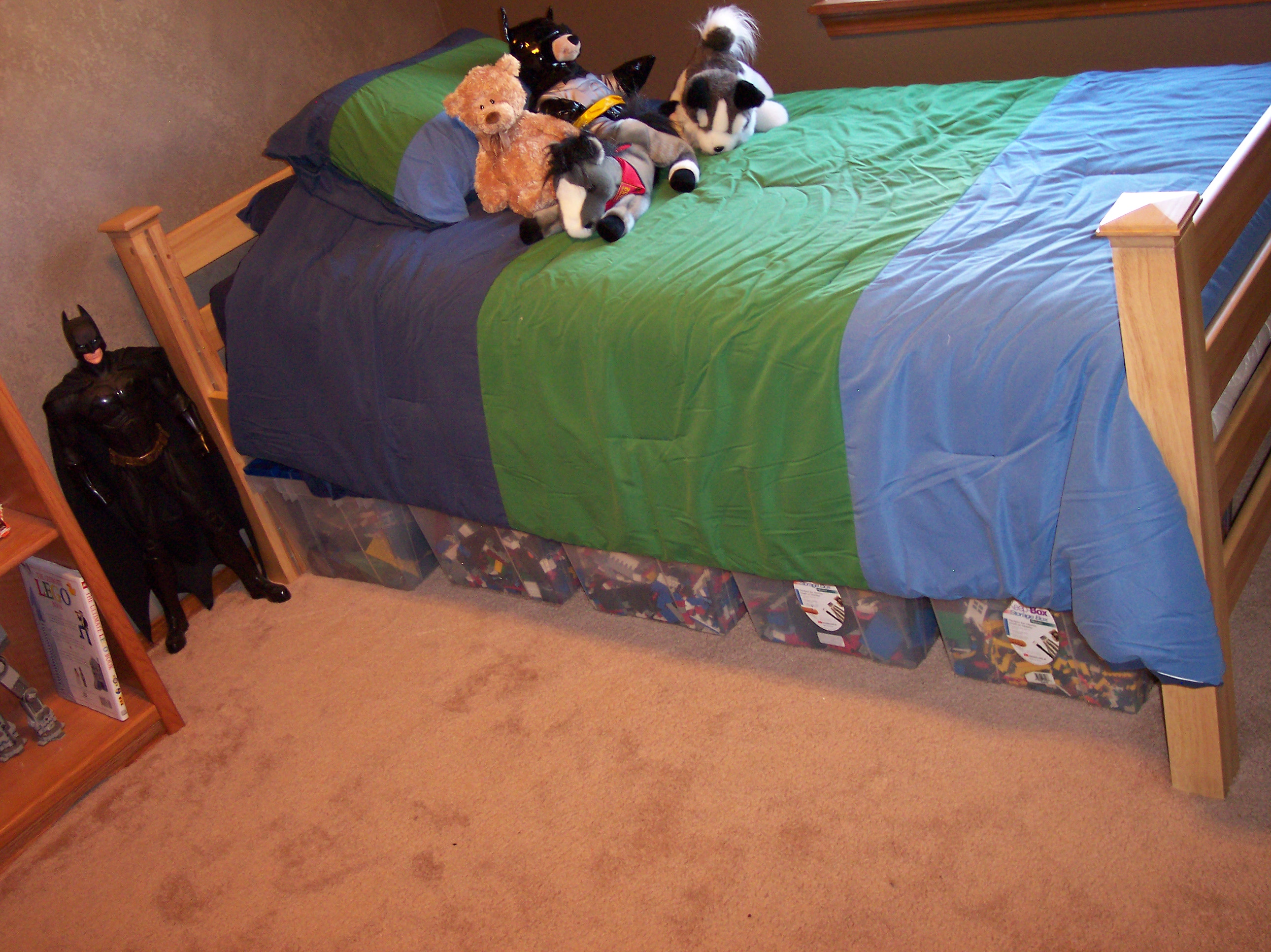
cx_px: 636
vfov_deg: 37.7
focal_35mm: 38
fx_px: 1394
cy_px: 476
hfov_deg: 49.0
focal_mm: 8
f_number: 2.8
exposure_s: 1/30
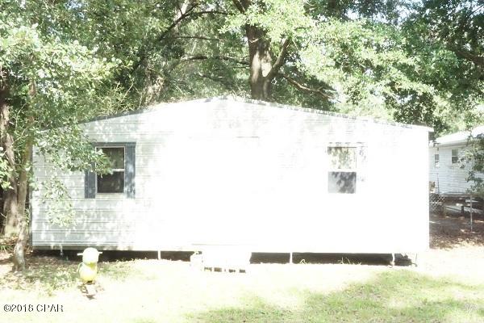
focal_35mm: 40
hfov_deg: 47.9
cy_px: 162
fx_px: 544
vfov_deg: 33.0
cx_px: 242
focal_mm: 27
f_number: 29
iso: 12800
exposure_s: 1/160
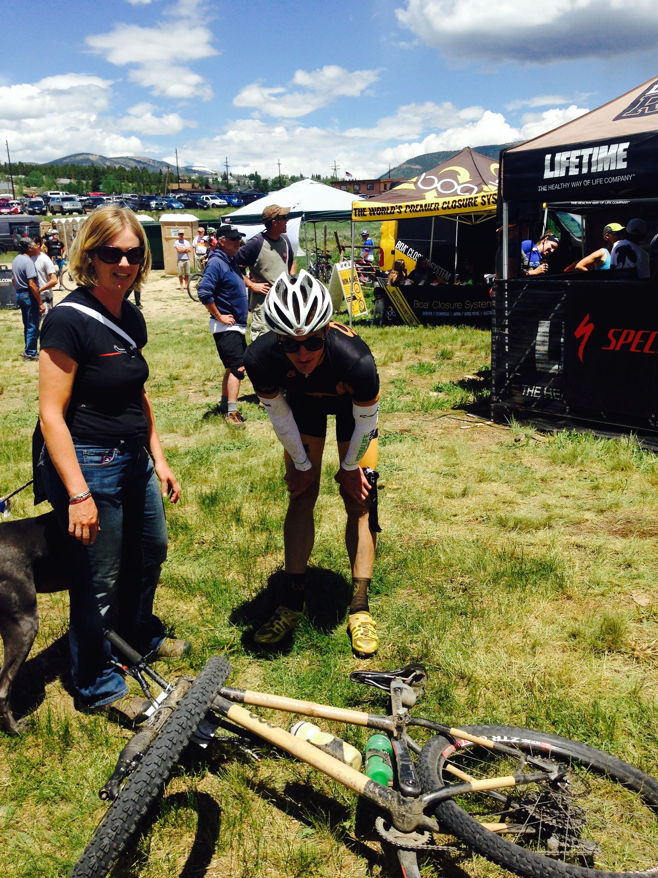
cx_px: 329
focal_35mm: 33
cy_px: 439
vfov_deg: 55.4
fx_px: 836
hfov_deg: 42.9
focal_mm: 4.12
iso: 50
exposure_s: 1/1695
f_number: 2.4
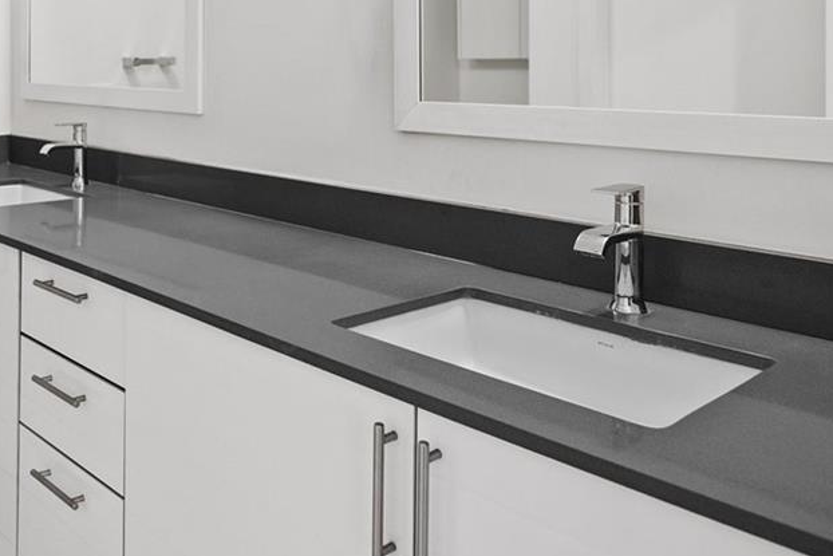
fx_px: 833
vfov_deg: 35.0
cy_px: 69
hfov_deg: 51.0
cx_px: 216
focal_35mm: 36
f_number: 2.8
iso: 720
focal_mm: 14
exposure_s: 1/13
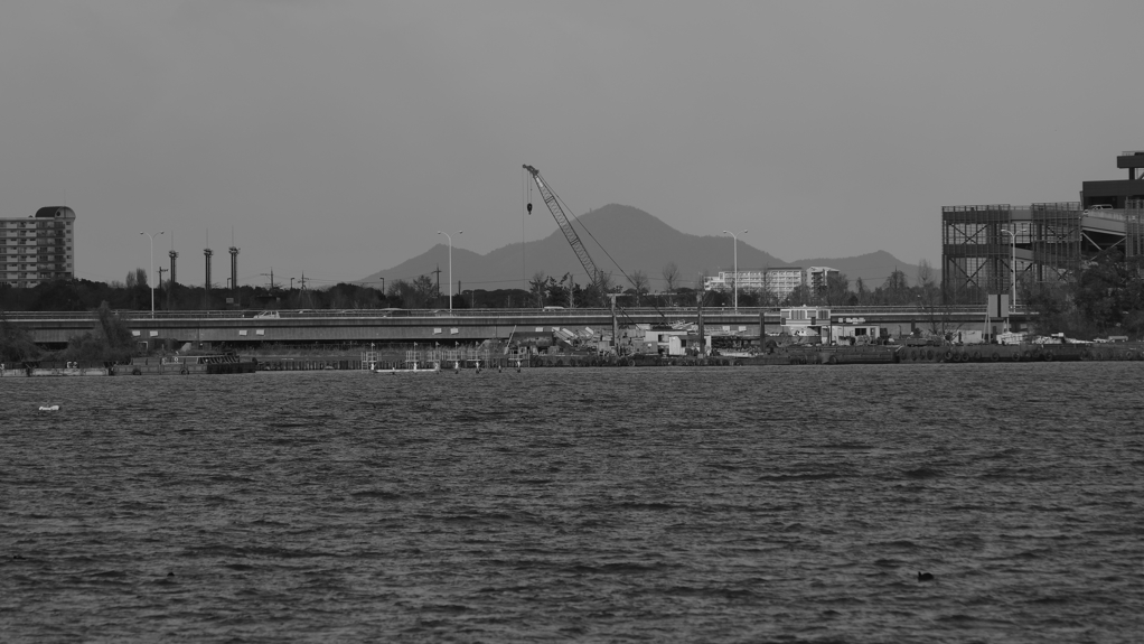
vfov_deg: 3.7
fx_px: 10011
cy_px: 289
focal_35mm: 330
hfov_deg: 6.5
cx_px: 572
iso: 100
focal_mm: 210
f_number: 6.3
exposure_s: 1/500
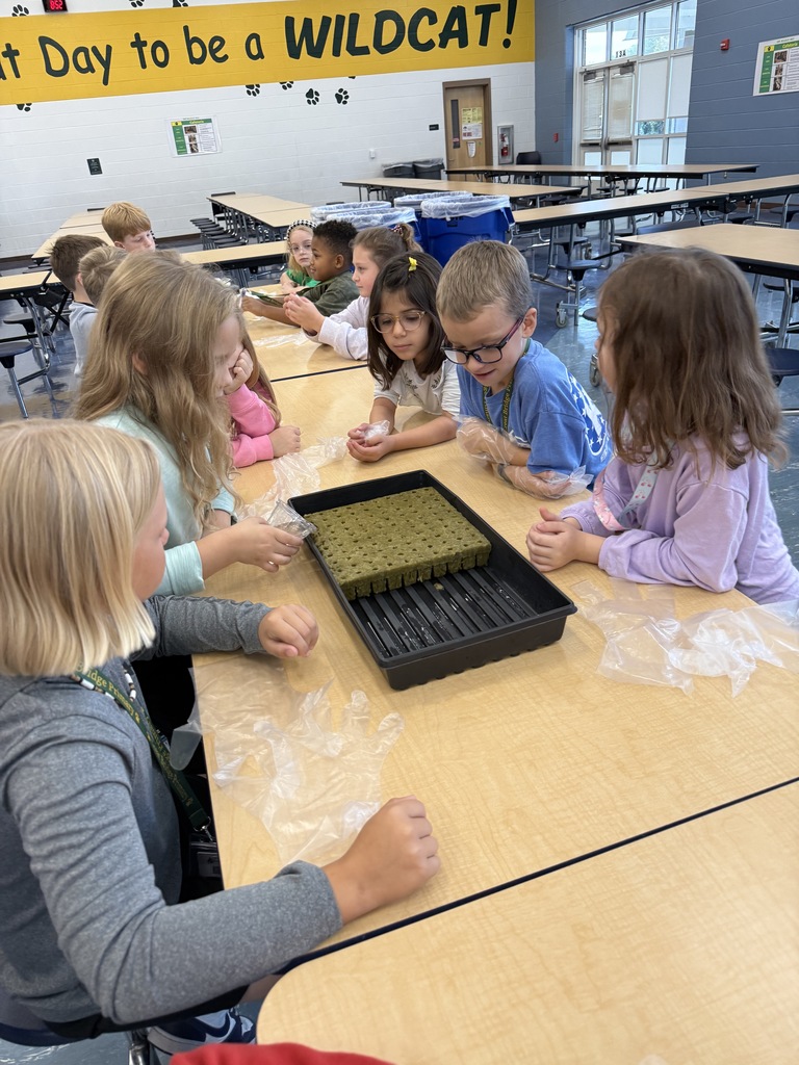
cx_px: 400
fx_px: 739
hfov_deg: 56.8
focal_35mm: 24
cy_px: 532
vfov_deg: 71.6
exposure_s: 1/60
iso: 200
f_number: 1.78
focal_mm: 6.76
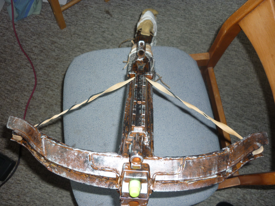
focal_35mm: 33
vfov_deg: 42.9
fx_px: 262
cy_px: 103
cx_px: 138
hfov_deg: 55.4
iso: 100
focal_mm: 5.5
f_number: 2.8
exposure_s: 1/30
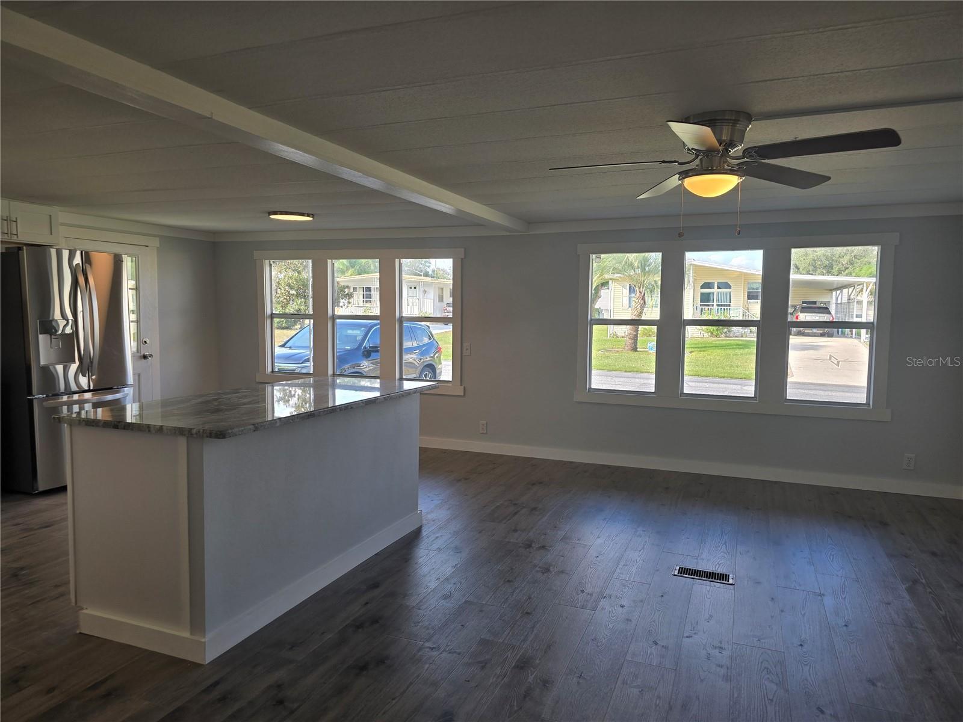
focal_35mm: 23
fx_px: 640
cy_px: 361
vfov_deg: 58.9
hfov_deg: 73.9
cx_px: 482
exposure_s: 1/120
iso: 25
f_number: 1.7
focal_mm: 6.3
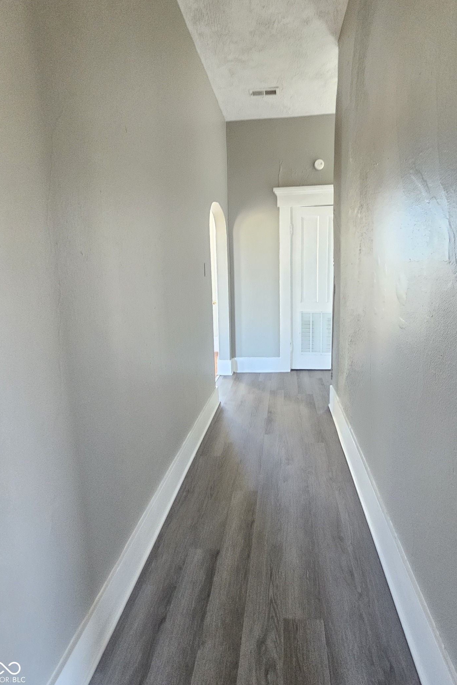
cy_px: 311
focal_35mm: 15
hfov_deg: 76.9
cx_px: 262
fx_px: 286
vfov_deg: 100.1
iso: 320
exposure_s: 1/30
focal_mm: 2.2
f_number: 2.2
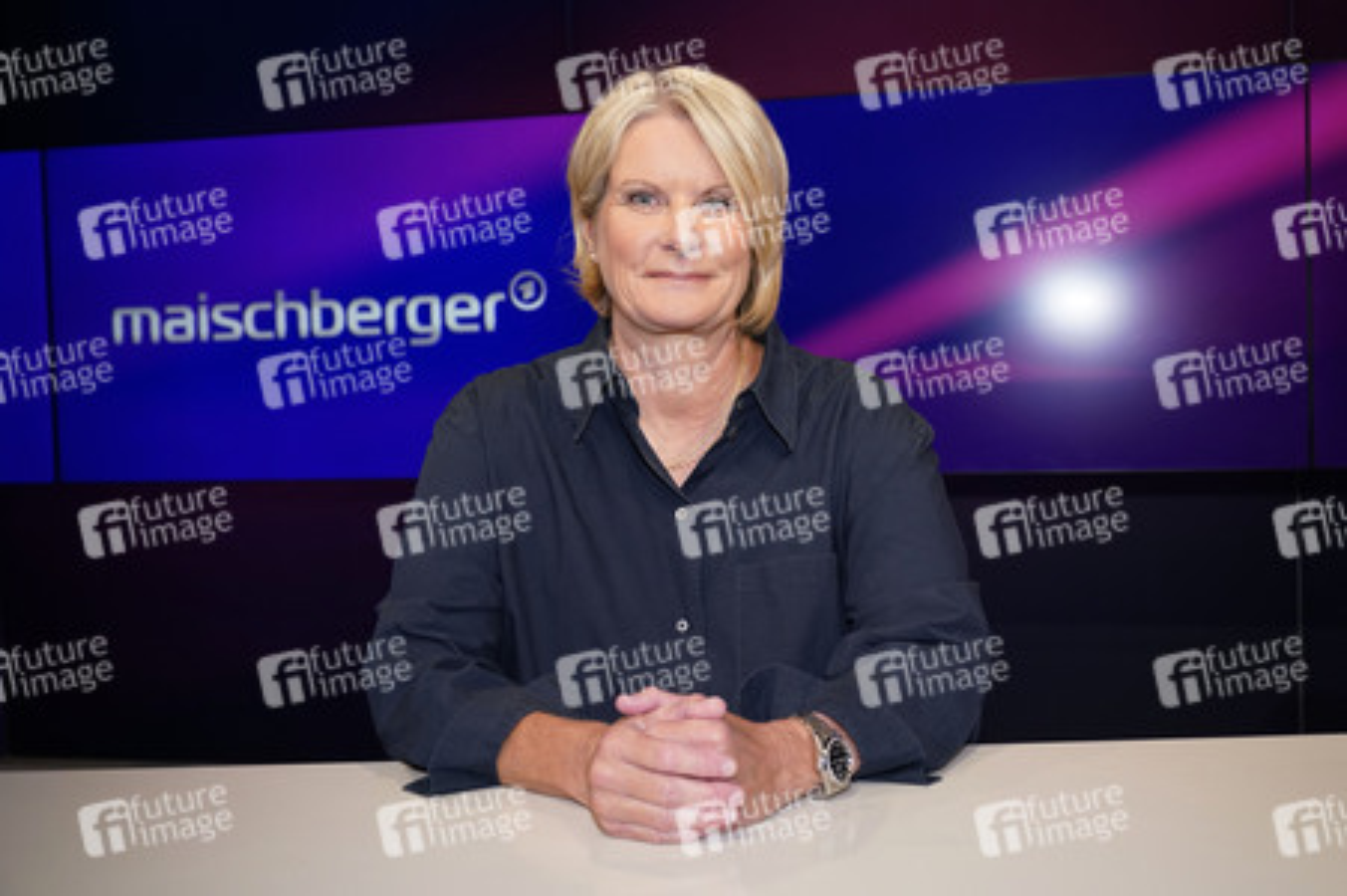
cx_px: 674
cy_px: 448
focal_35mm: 36
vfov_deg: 36.8
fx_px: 1346
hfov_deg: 53.2
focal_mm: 36
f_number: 5
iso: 2000
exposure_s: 1/160
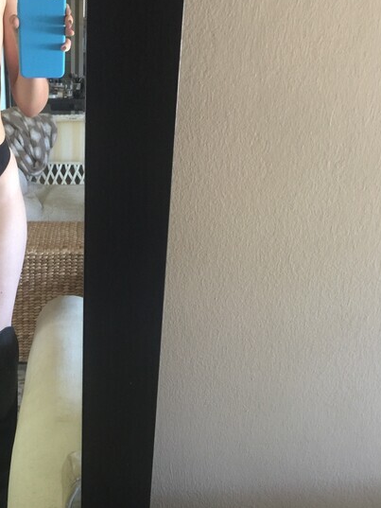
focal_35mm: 45
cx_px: 114
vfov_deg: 41.6
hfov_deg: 31.8
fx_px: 660
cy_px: 336
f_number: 2.2
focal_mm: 4.15
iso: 100
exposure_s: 1/15
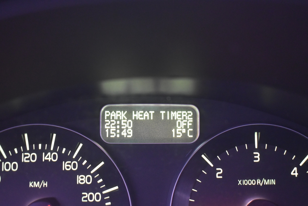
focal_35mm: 52
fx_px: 449
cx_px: 154
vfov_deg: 25.8
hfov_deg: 37.9
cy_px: 103
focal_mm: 35
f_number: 4.5
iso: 3200
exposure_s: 1/10
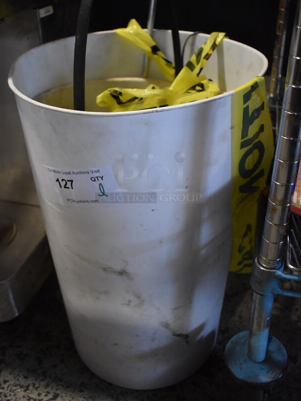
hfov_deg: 39.7
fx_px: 417
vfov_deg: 51.2
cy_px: 177
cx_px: 151
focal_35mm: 36
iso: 1800
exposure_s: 1/125
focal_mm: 22
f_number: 3.8
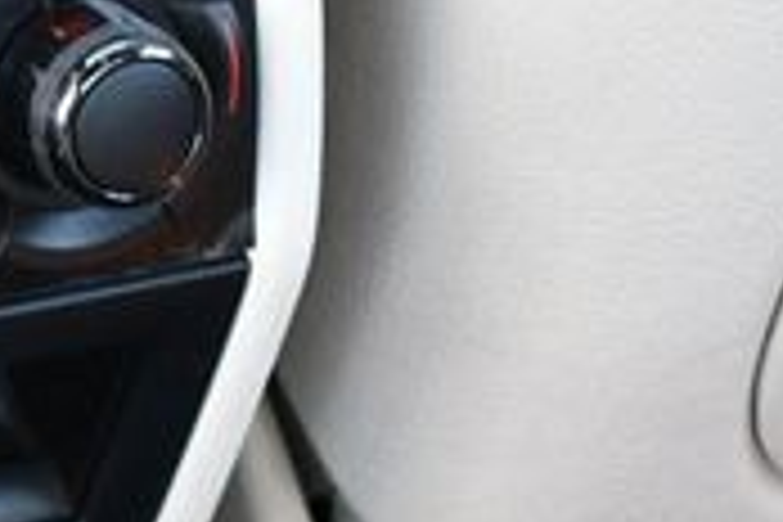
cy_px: 18
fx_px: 4806
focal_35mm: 221
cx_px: -346
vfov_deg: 6.2
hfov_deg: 9.1
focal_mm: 30
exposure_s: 1/125
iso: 1400
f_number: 4.2
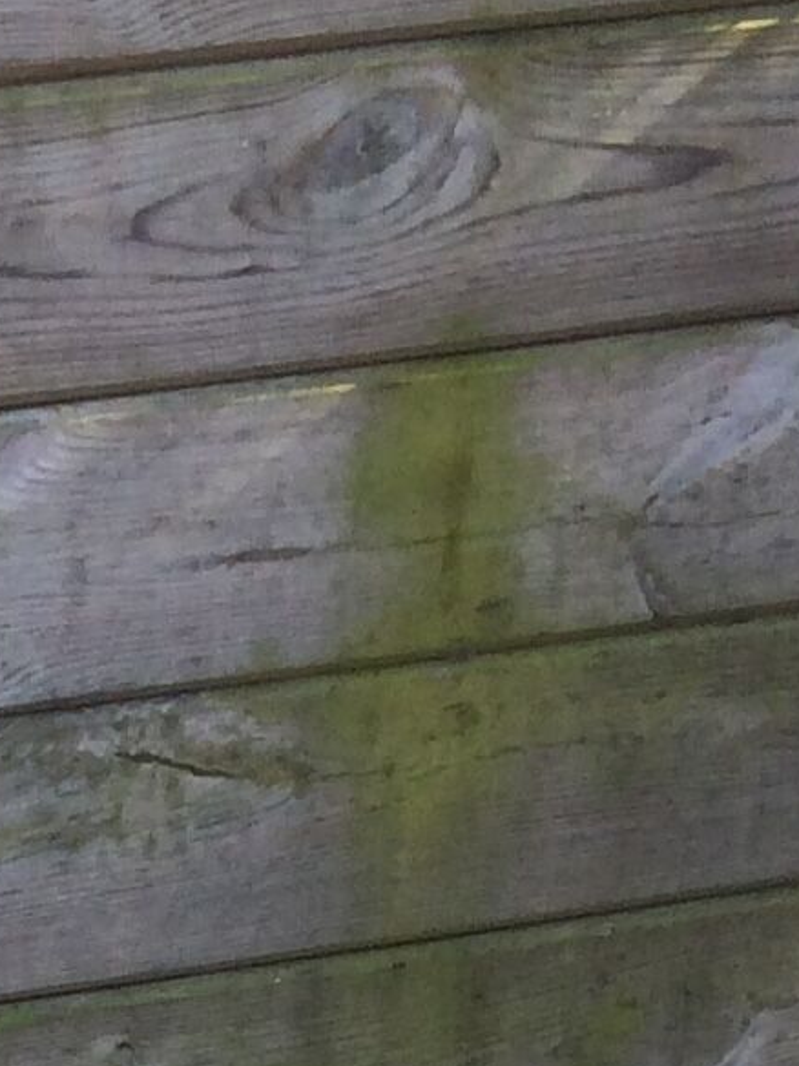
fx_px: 4986
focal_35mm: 162
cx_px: -332
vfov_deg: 10.3
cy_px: 2669
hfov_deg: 9.0
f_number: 2.2
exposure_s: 1/342
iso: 32
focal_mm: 4.15
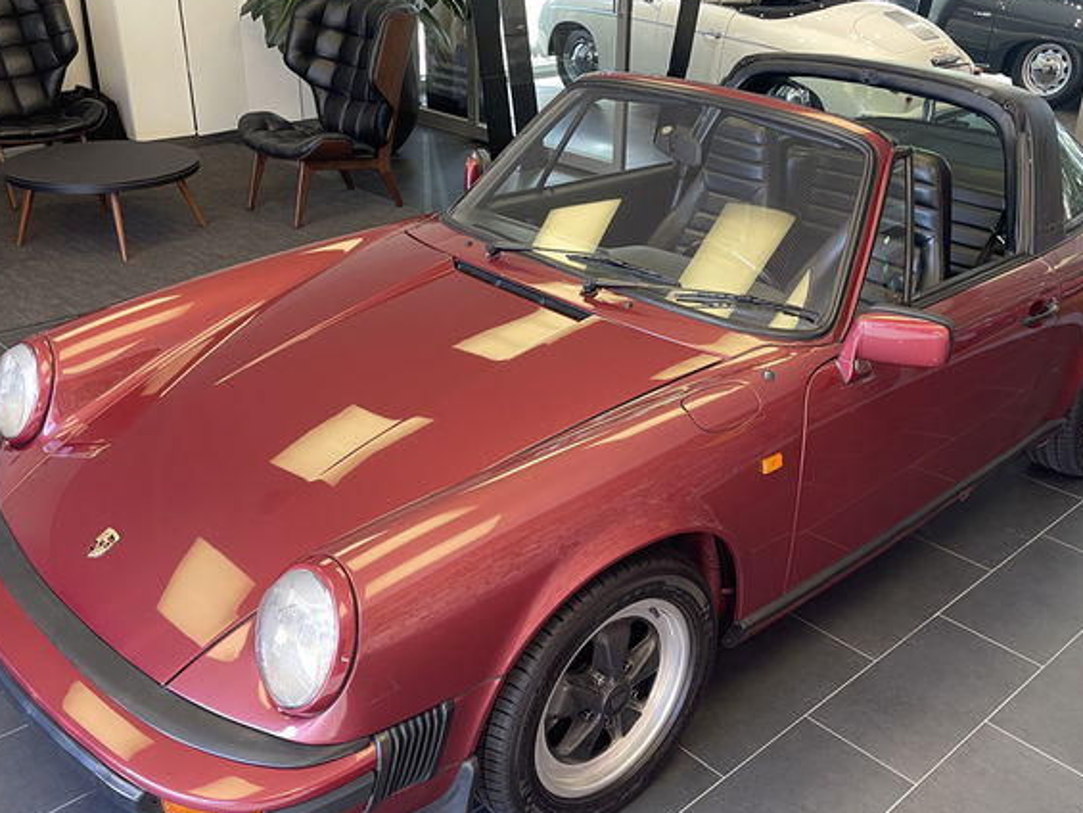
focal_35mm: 34
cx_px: 587
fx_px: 1064
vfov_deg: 41.8
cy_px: 405
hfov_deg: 53.9
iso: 125
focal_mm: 5.1
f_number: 1.6
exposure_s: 1/95
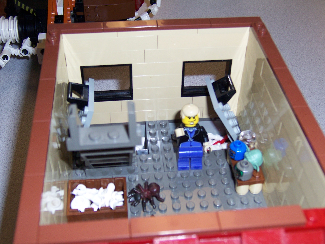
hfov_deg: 38.9
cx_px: 162
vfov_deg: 29.7
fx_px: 460
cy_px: 122
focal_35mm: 49
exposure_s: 1/60
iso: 140
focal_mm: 8.2
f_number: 3.4
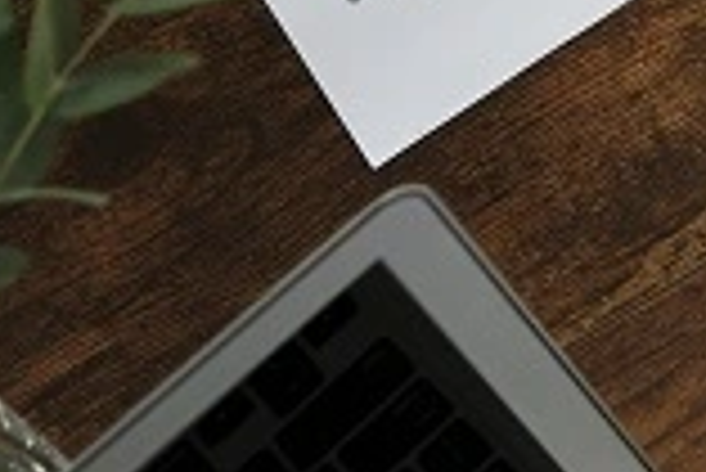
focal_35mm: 229
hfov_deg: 8.2
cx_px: 1736
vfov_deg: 5.9
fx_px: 4495
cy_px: -512
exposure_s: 1/125
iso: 320
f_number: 4
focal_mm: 45
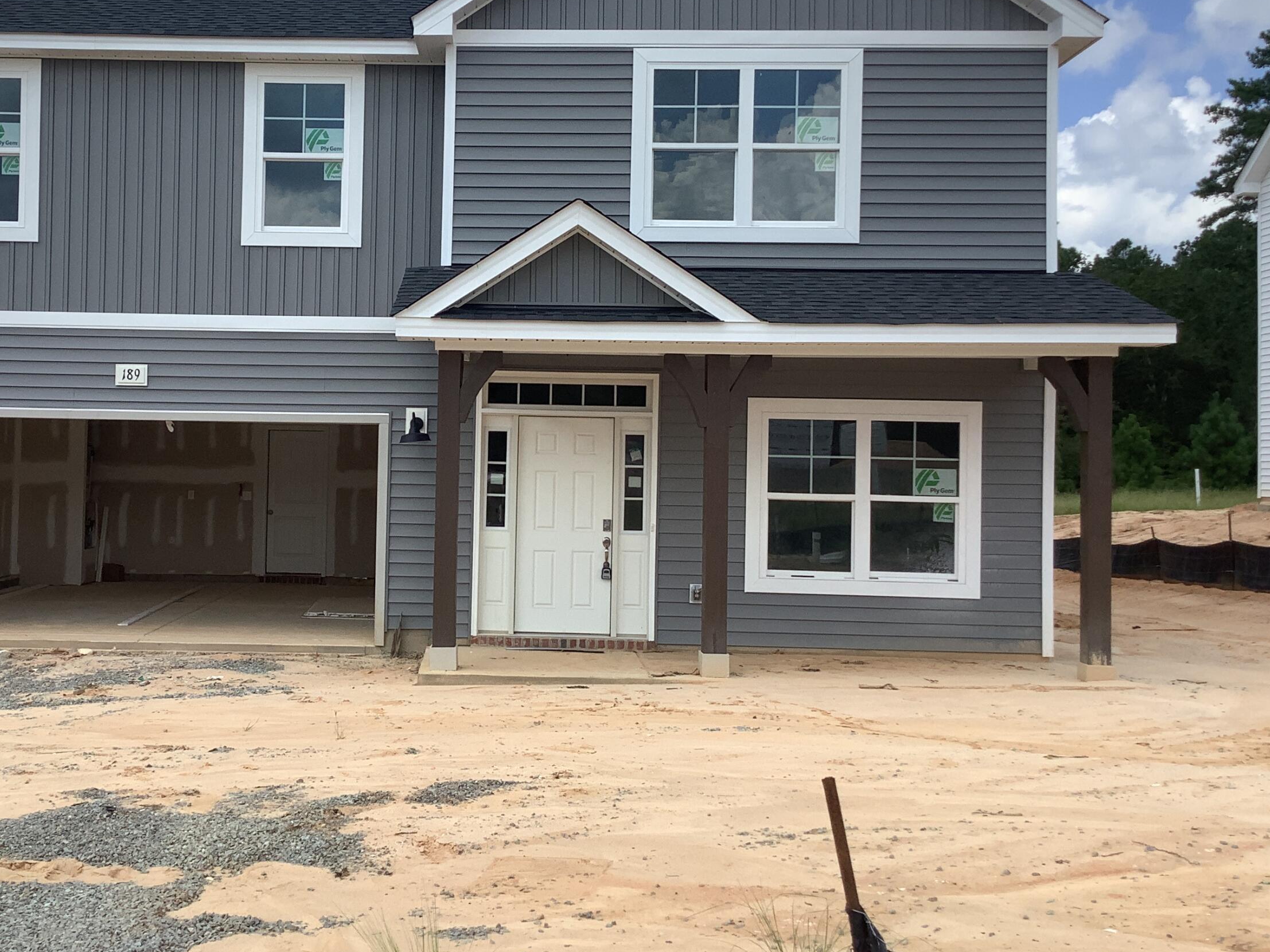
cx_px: 447
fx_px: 1541
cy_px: 426
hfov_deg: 44.3
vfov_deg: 34.3
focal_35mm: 42
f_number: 2.4
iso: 25
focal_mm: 3.3
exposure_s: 1/1335
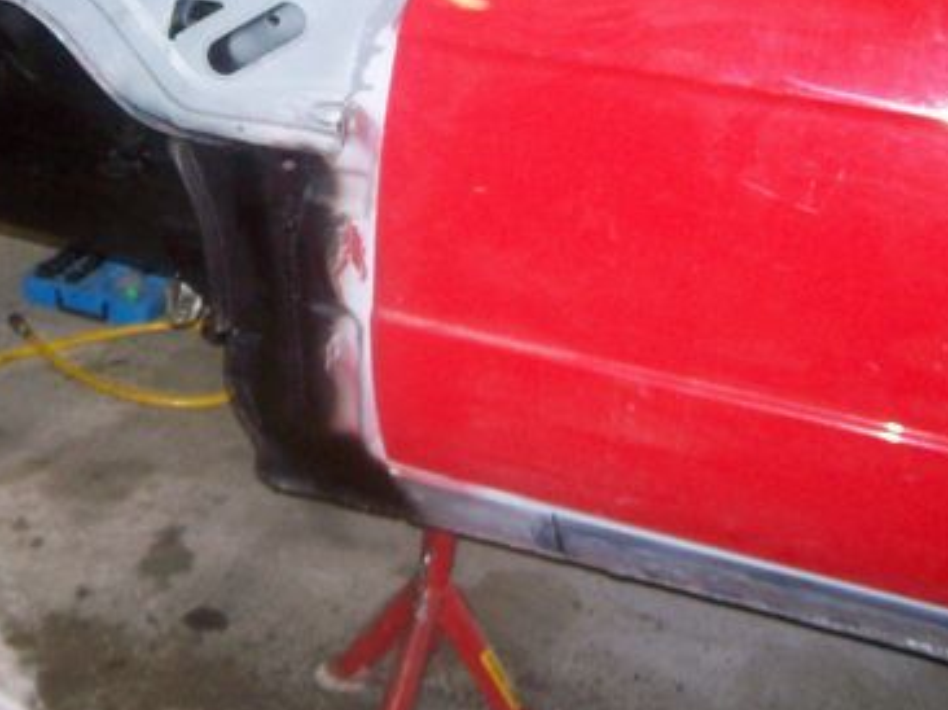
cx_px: 179
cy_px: 153
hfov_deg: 30.0
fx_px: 1724
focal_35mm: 63
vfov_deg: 23.0
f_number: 2.7
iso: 200
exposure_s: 1/64
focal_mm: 6
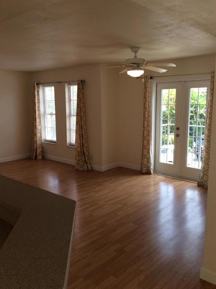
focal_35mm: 32
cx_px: 108
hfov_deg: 44.0
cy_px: 144
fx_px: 267
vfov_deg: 56.9
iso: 50
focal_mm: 3.3
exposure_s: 1/120
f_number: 2.4
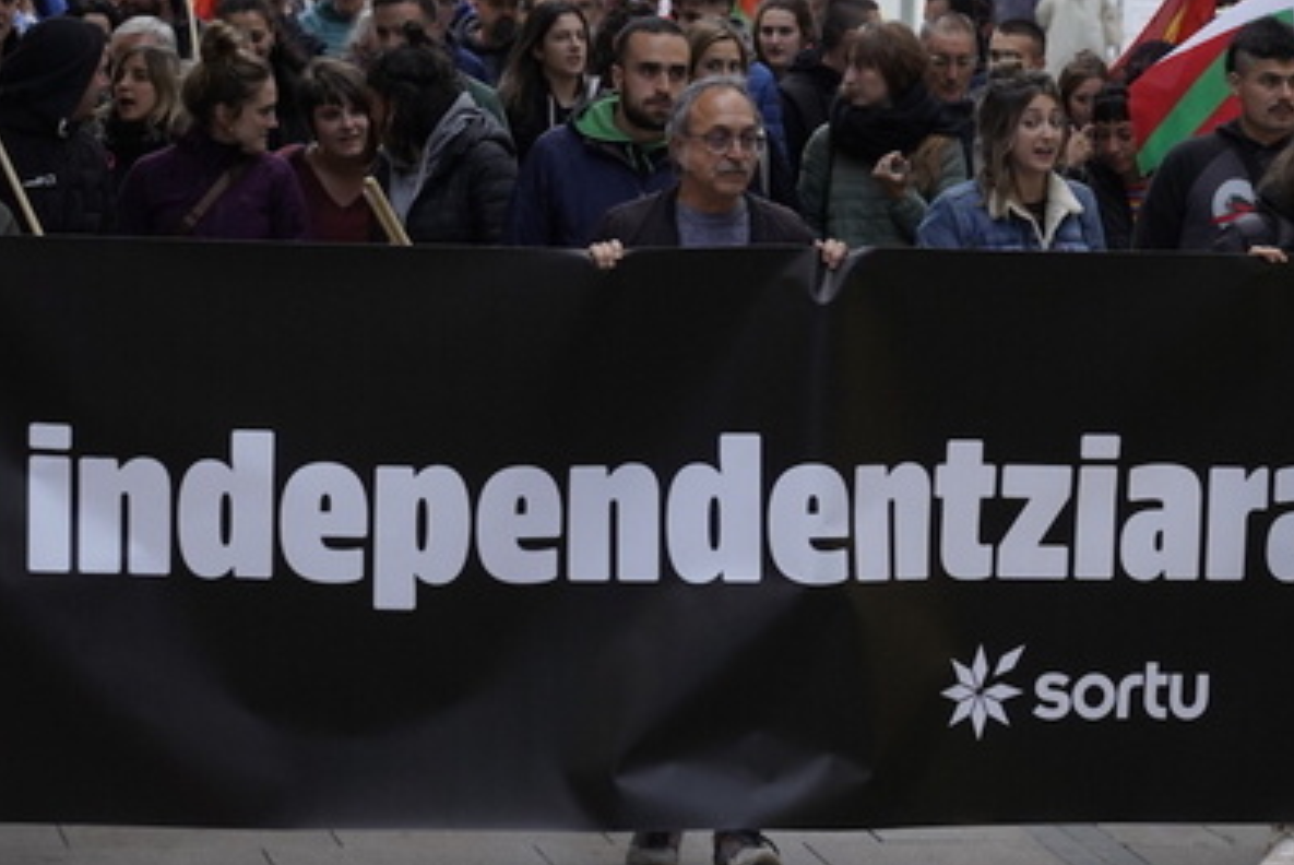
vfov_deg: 7.1
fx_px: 6942
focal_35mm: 193
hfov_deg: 10.6
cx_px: 924
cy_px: 267
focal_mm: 105
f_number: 5
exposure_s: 1/200
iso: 1600
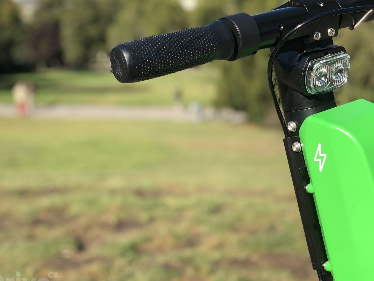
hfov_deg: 25.9
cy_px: 97
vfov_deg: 19.6
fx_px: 810
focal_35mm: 75
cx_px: 246
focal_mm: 6
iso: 16
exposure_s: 1/665
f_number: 2.4
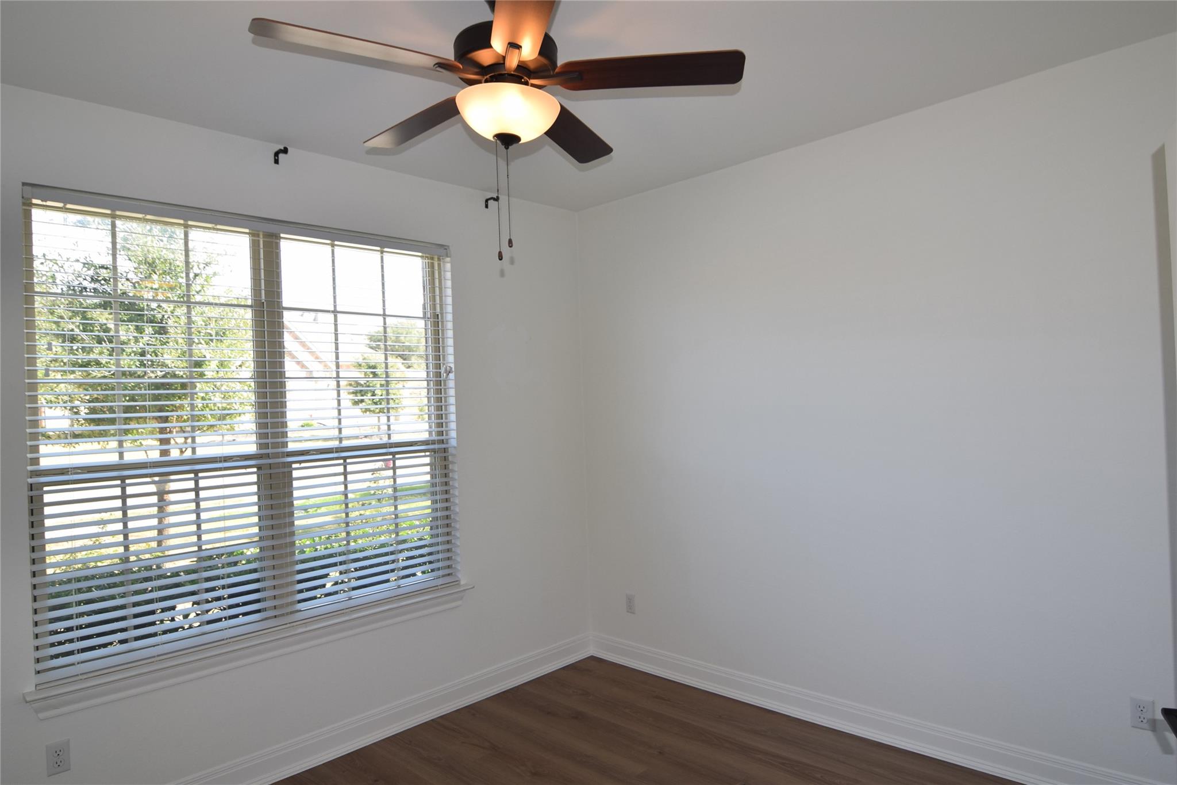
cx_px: 588
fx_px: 686
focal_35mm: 21
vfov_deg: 59.5
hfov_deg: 81.2
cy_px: 392
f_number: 5.6
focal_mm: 14
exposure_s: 1/125
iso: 280
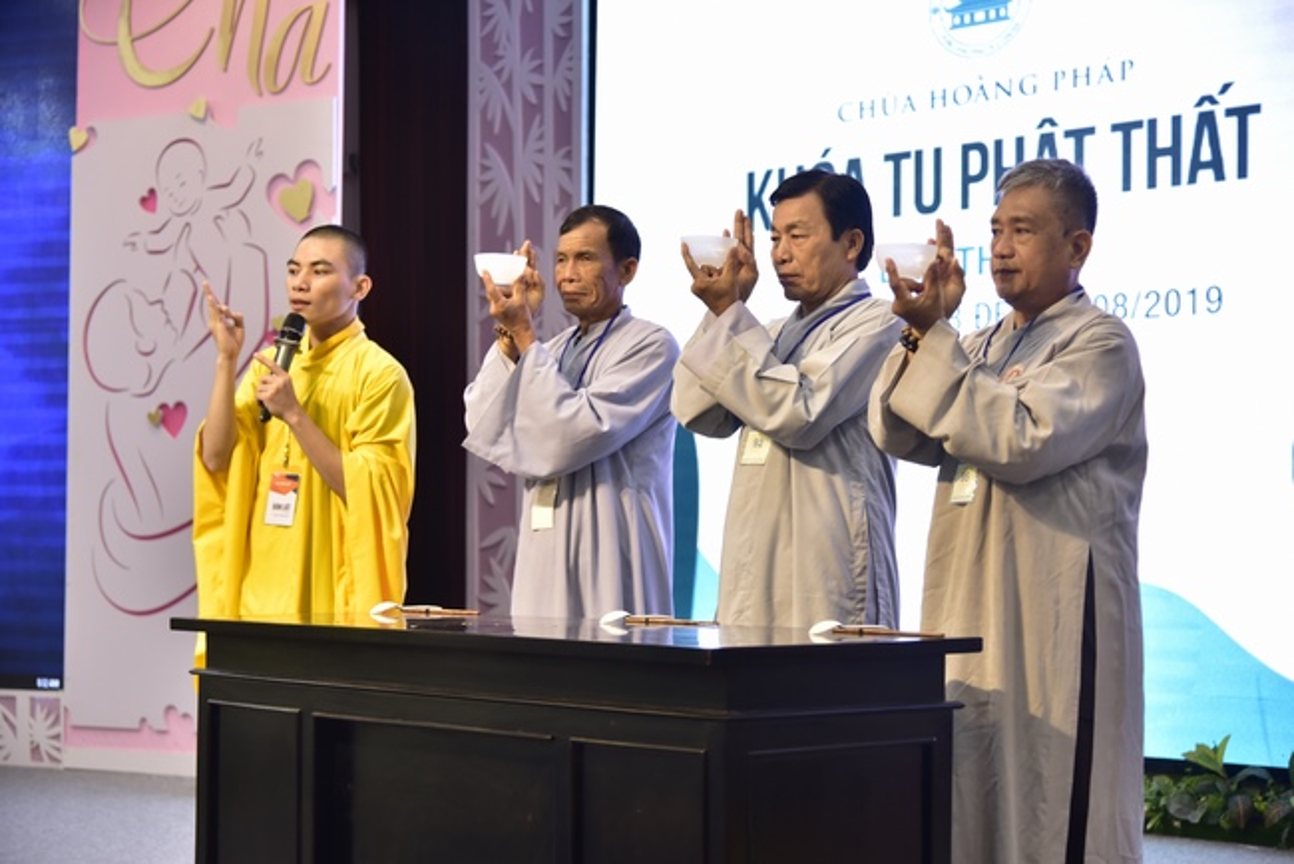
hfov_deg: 30.5
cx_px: 647
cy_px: 432
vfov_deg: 20.6
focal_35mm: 66
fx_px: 2373
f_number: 4
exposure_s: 1/50
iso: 640
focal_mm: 66
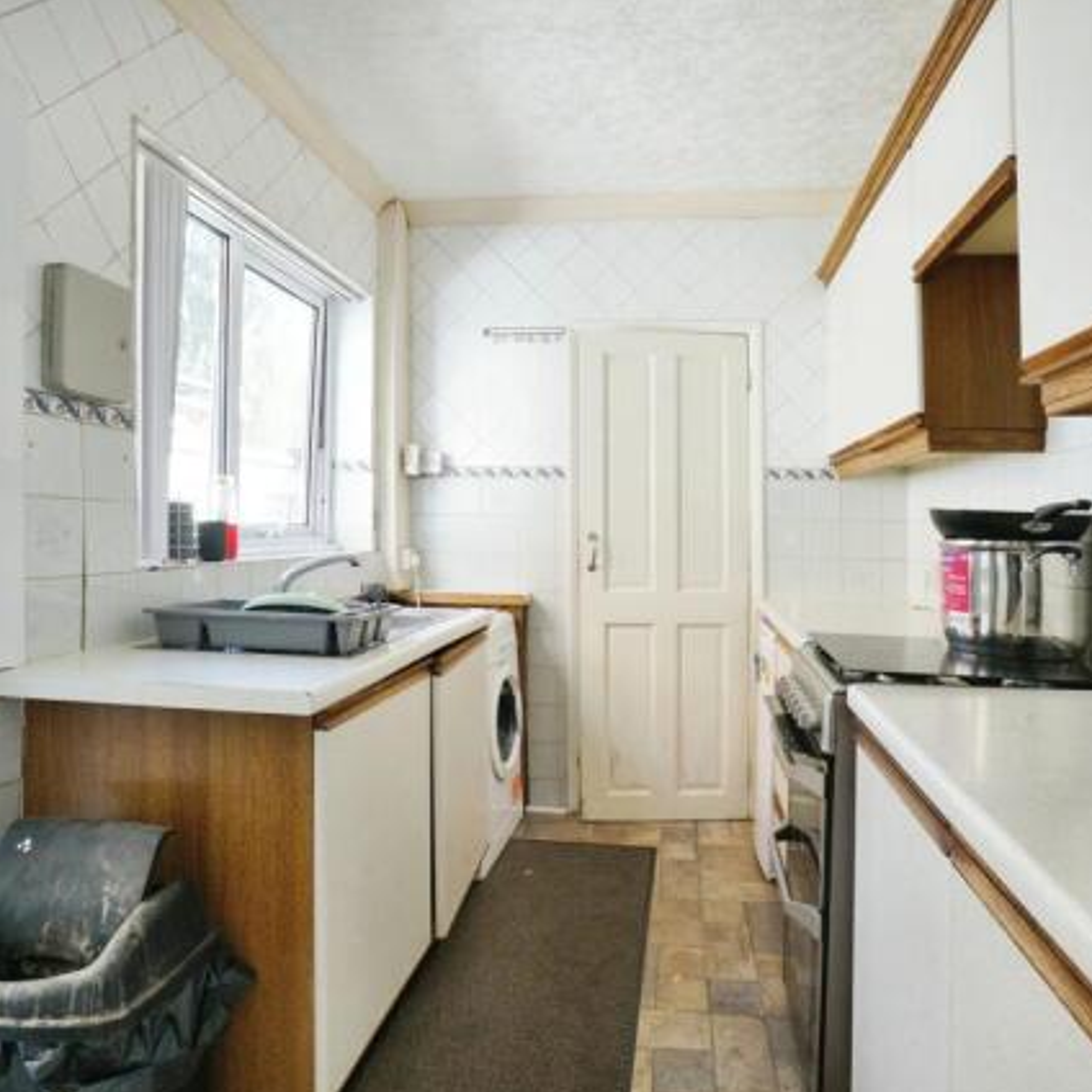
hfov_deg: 72.0
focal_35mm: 21
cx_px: 594
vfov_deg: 72.1
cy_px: 558
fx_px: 749
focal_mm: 16
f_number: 11
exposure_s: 1/80
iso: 2000
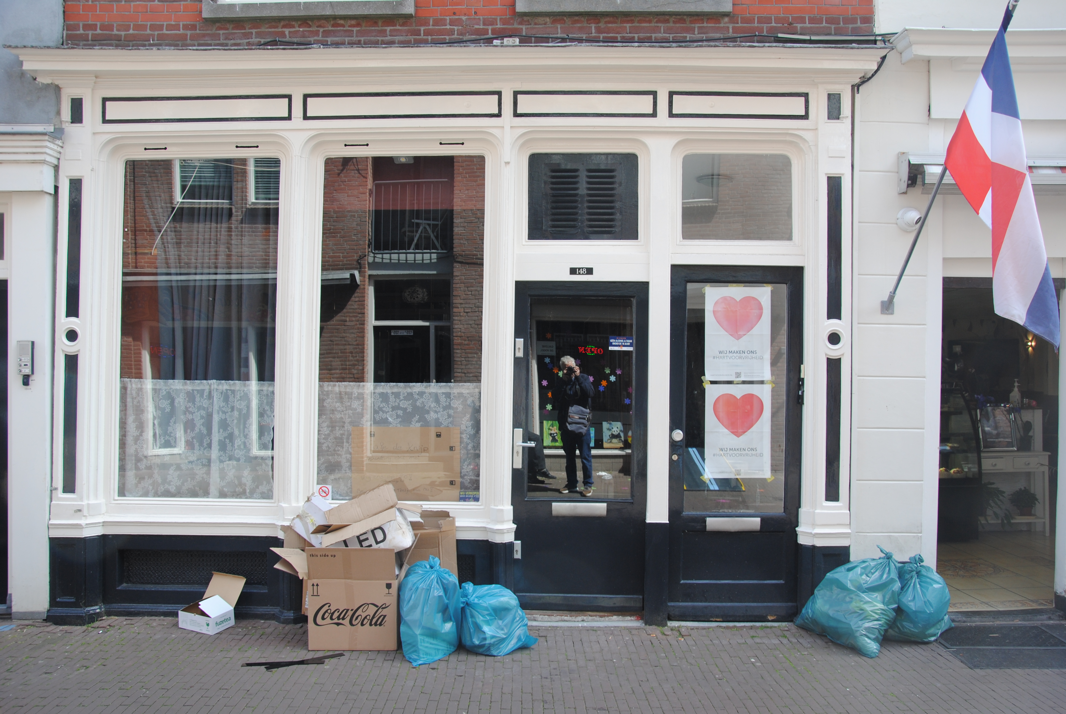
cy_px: 357
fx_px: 934
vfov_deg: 41.8
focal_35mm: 32
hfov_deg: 59.4
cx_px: 533
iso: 125
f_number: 5.6
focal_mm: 21
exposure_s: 1/125
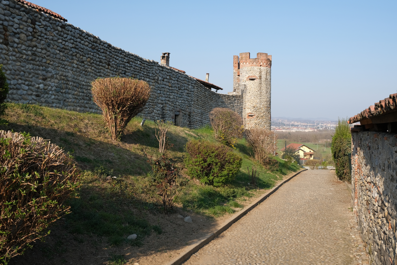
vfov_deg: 40.0
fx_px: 364
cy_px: 132
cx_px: 198
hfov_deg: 57.2
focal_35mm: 33
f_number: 10
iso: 160
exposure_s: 1/125
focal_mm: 22.3
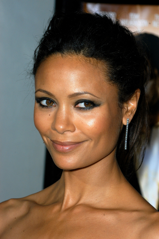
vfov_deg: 10.2
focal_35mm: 202
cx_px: 80
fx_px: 1344
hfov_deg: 6.8
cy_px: 120
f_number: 6.3
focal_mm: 135
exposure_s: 1/160
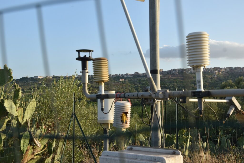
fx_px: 356
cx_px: 122
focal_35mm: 52
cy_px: 82
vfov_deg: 25.8
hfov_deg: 37.8
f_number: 8
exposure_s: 1/250
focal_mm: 35
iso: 180
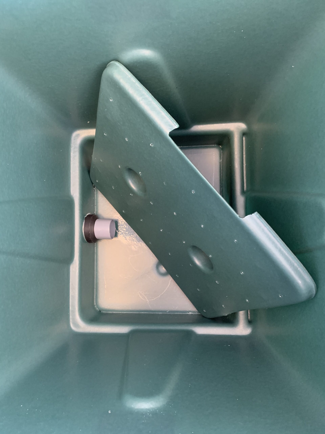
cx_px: 162
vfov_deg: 67.3
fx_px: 325
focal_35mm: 26
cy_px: 217
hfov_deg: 53.1
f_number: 1.8
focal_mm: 4.25
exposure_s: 1/25
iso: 400
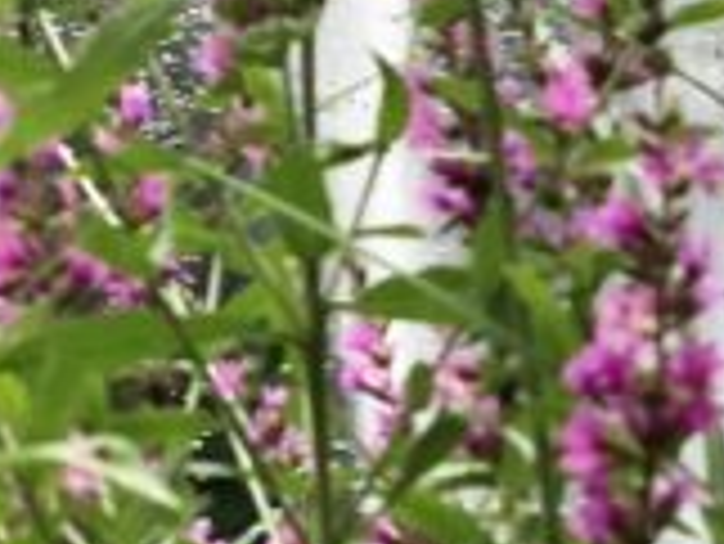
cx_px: 319
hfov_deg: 6.0
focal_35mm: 330
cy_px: -971
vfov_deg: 4.4
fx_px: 6907
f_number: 2.4
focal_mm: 6
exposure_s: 1/151
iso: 16
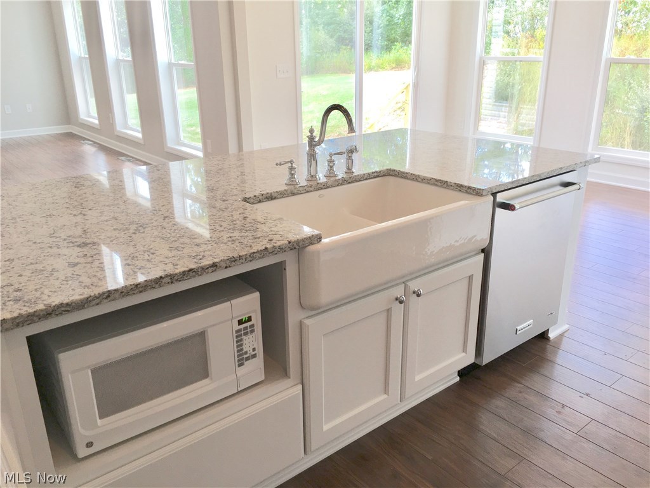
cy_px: 244
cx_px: 325
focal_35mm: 29
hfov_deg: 61.7
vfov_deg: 48.2
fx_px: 545
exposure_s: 1/120
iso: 32
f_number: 2.2
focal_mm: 4.15
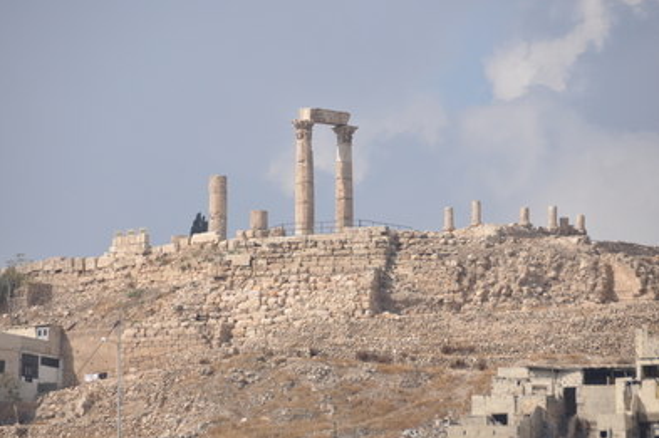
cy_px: 203
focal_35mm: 336
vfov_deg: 4.1
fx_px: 6143
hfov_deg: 6.1
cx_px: 325
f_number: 5.6
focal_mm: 200
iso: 200
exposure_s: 1/1000
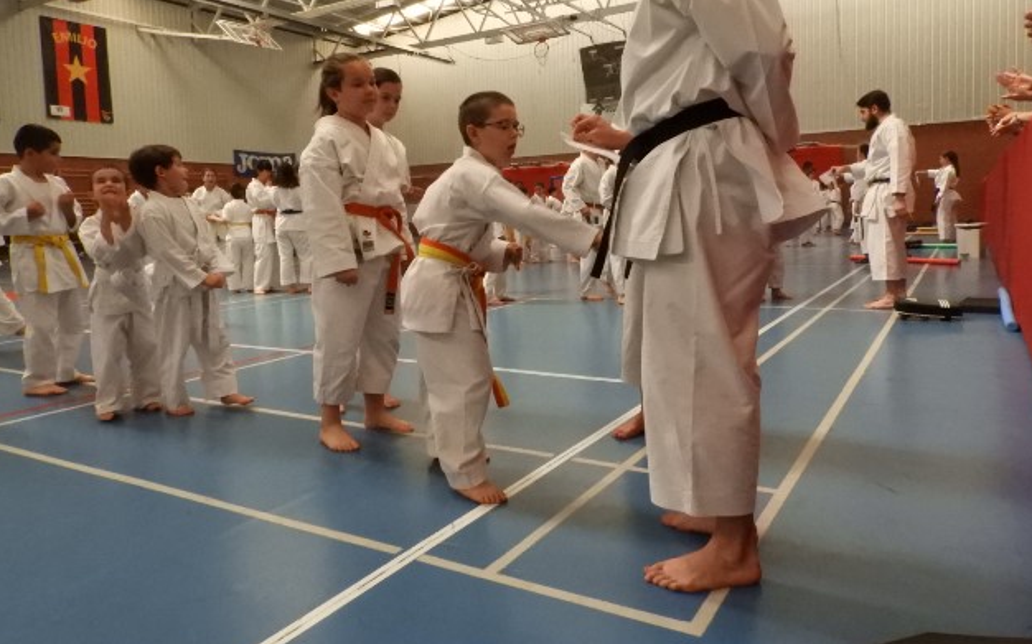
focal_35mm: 26
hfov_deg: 70.4
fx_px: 731
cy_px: 262
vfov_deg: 47.3
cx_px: 523
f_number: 7.6
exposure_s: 1/100
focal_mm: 4.3
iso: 1600
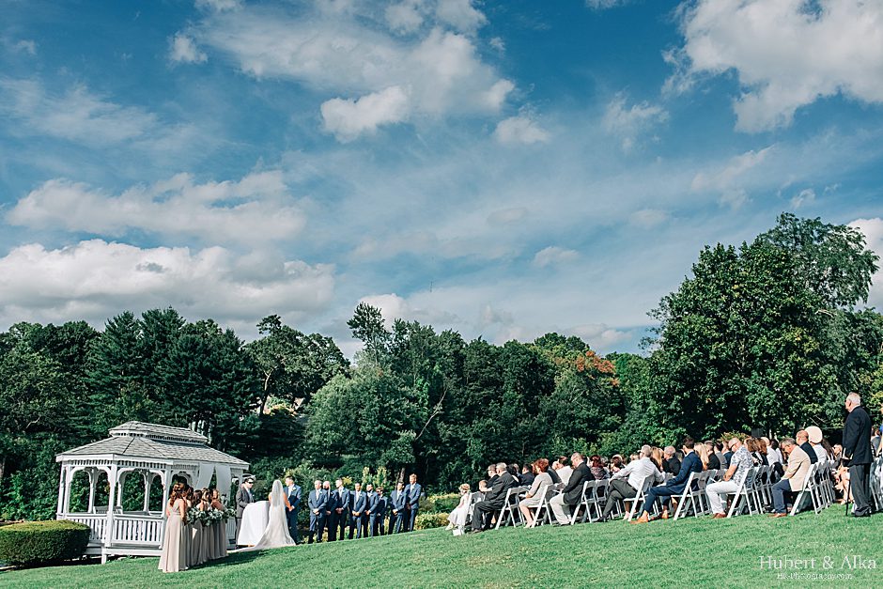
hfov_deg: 54.4
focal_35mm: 35
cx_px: 442
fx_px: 859
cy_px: 294
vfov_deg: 37.9
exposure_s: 1/8000
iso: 400
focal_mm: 35
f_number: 3.2
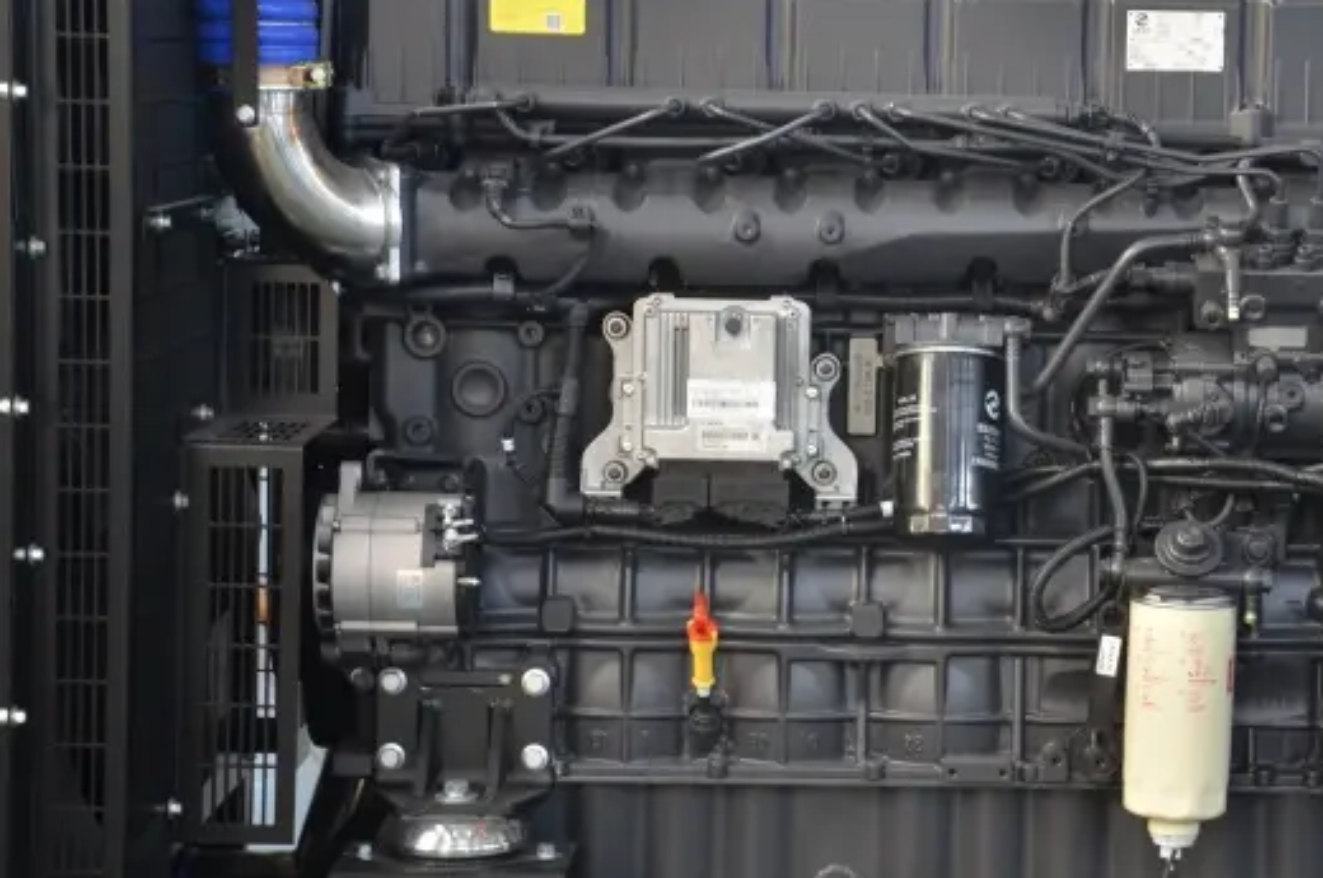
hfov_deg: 19.6
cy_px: 415
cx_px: 1015
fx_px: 3808
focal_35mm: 104
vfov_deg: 13.1
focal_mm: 45
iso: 400
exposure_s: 1/30
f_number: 4.8
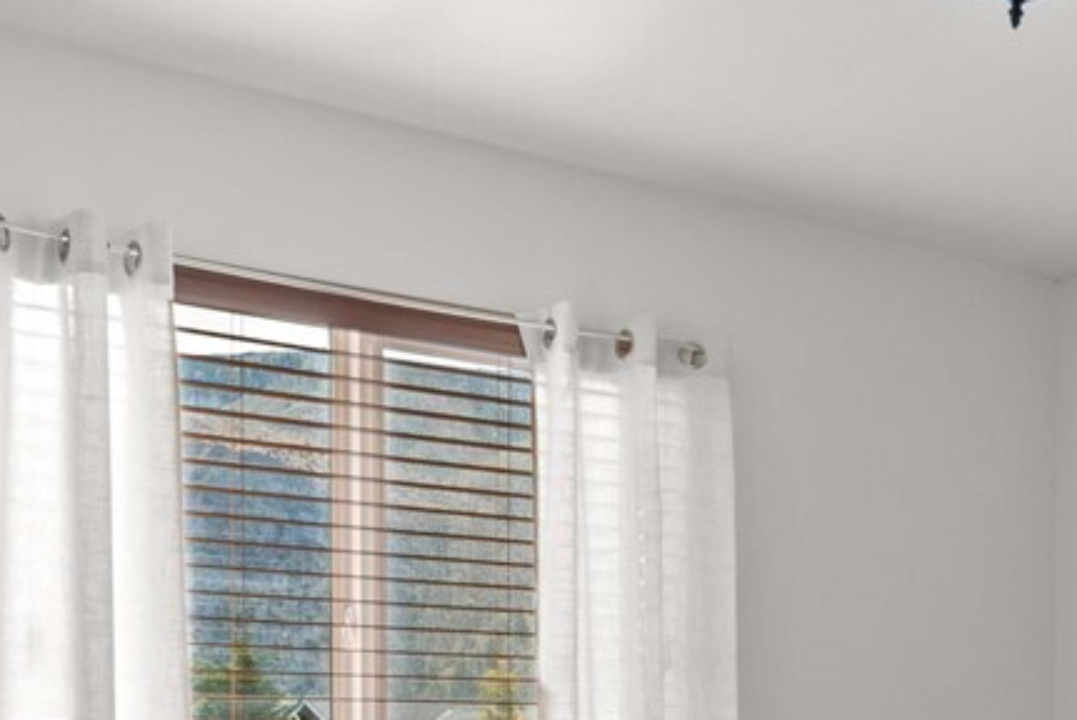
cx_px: 1203
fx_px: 1766
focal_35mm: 59
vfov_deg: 22.0
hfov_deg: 30.2
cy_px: 761
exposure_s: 1/13
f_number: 7.1
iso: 200
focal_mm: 15
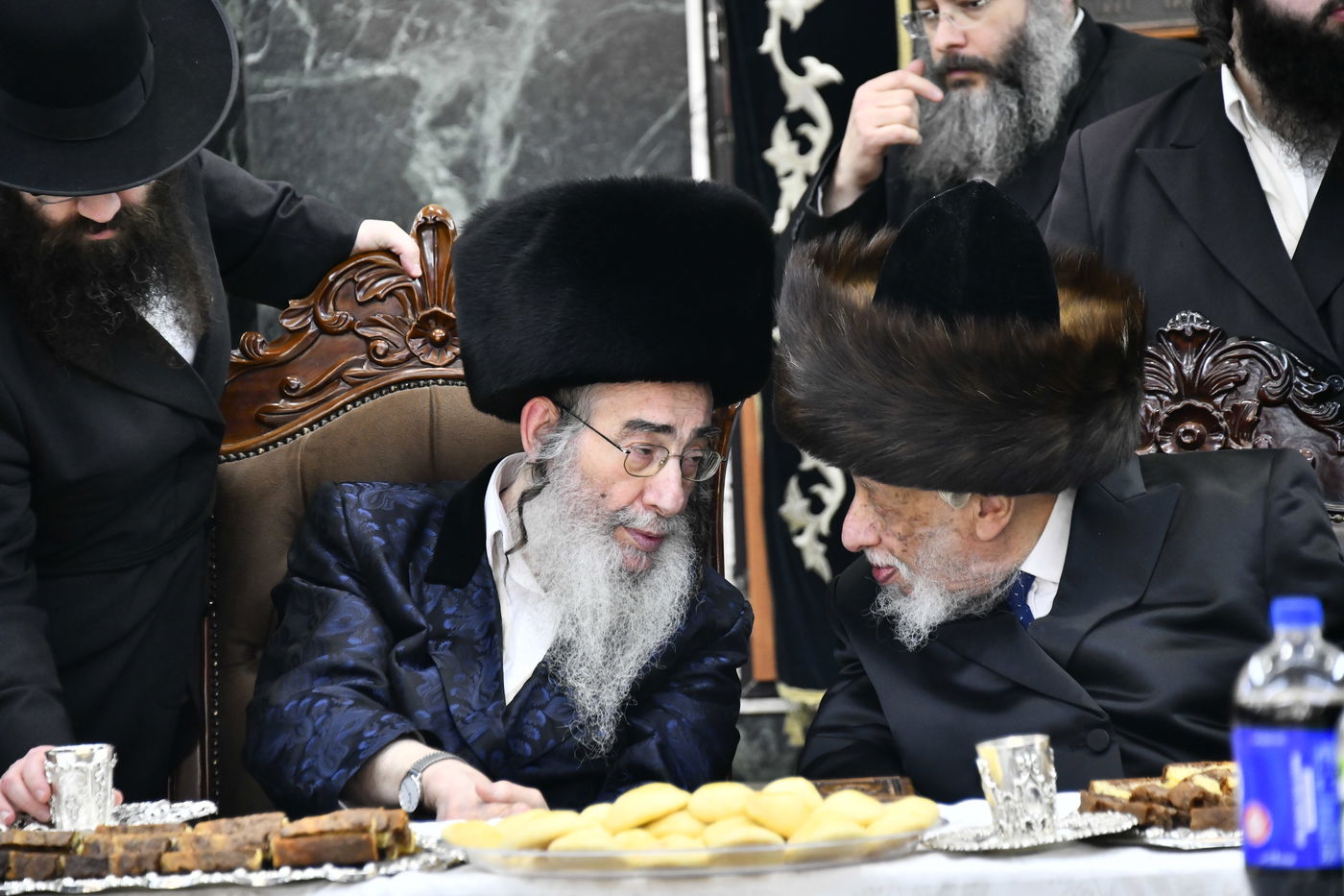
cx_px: 672
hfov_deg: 10.3
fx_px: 7465
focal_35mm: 200
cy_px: 448
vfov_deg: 6.9
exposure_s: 1/160
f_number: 5.6
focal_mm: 200
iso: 1600
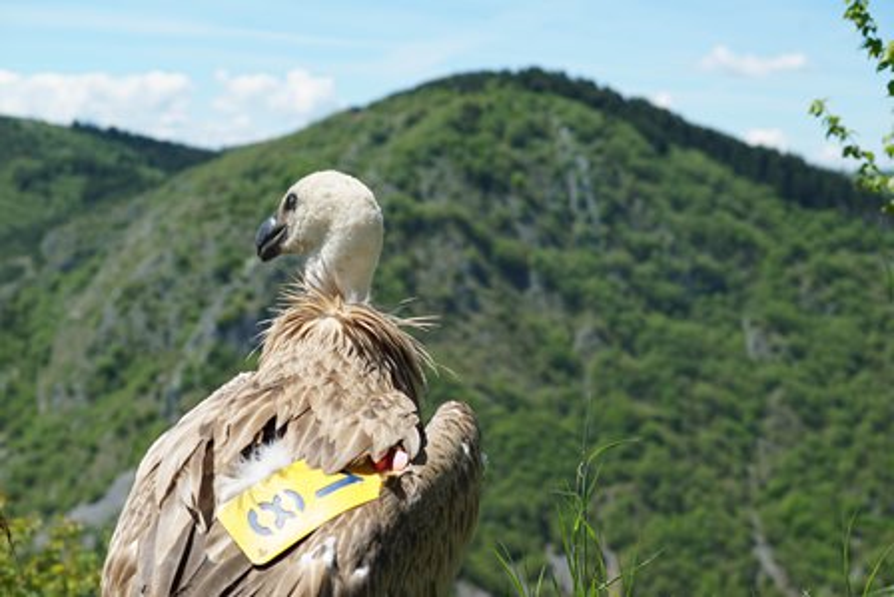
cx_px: 447
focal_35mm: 70
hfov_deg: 28.8
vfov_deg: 19.5
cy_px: 298
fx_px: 1739
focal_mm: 70
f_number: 6.3
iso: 100
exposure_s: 1/320
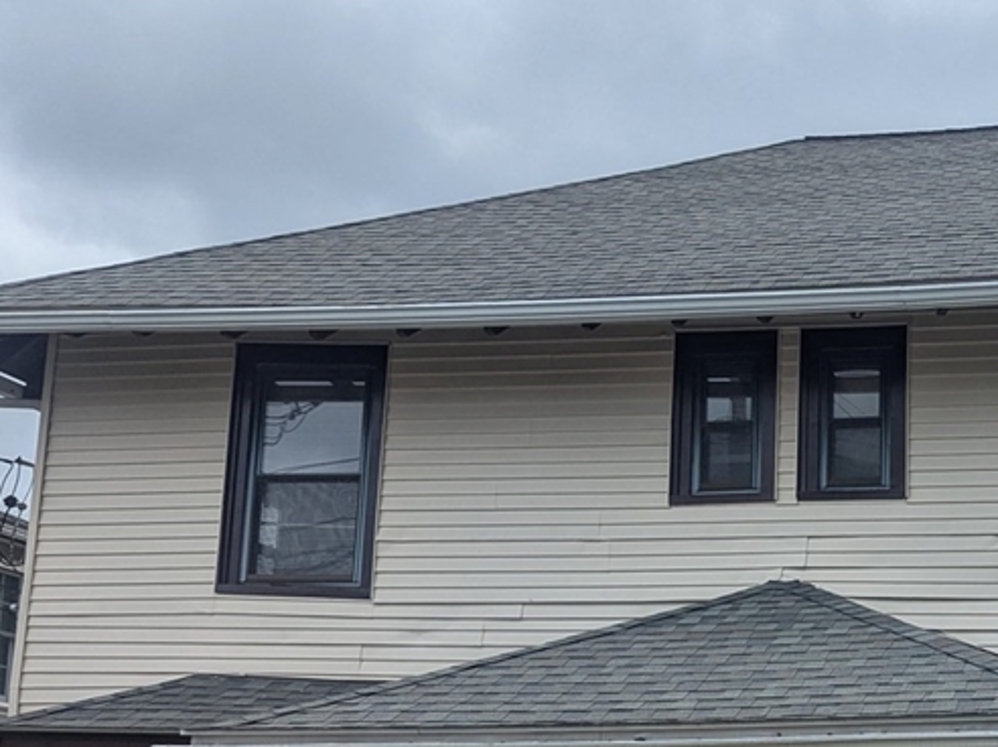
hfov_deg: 36.4
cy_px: 565
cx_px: 852
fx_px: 1440
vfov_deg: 28.6
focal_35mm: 50
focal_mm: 6.81
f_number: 1.85
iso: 44
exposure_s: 1/2179
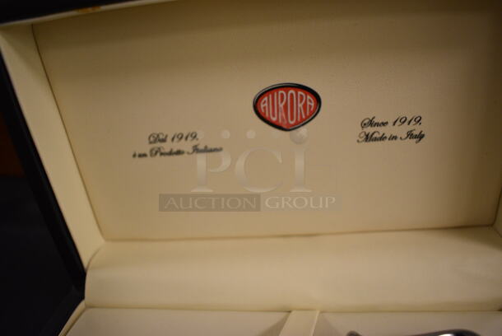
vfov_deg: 48.0
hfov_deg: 67.3
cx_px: 251
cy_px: 168
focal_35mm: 27
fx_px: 377
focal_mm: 18
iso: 1100
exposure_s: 1/60
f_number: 4
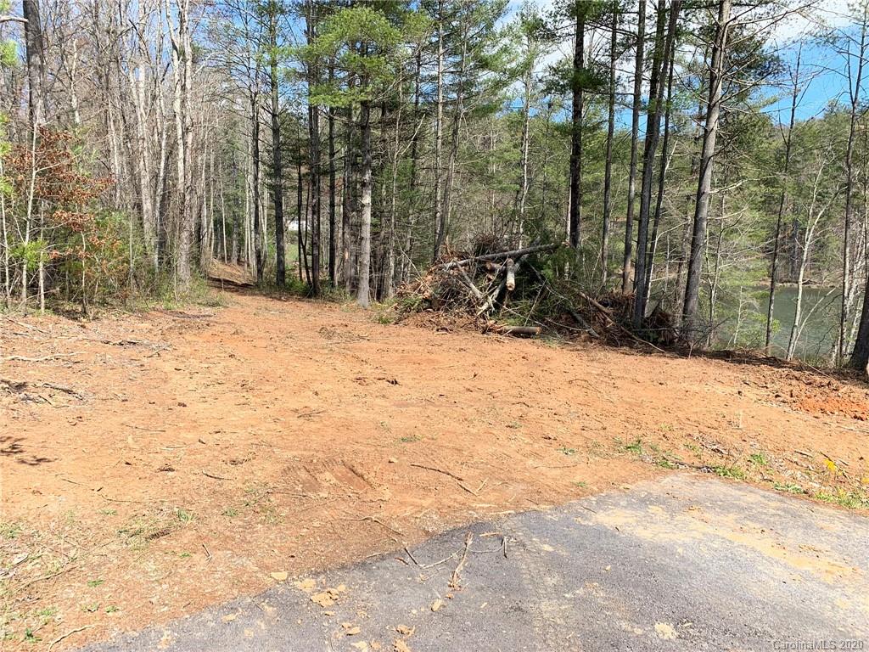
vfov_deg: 53.1
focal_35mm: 26
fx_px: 653
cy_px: 326
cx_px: 434
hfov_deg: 67.3
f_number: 1.8
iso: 25
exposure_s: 1/1634
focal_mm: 4.25
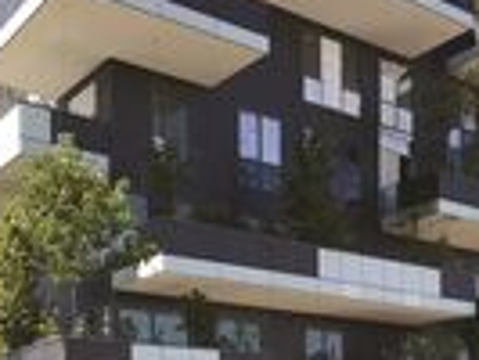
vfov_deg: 22.8
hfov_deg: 33.7
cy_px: 475
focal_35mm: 57
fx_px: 789
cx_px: 230
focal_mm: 10
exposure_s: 1/160
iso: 100
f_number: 6.3
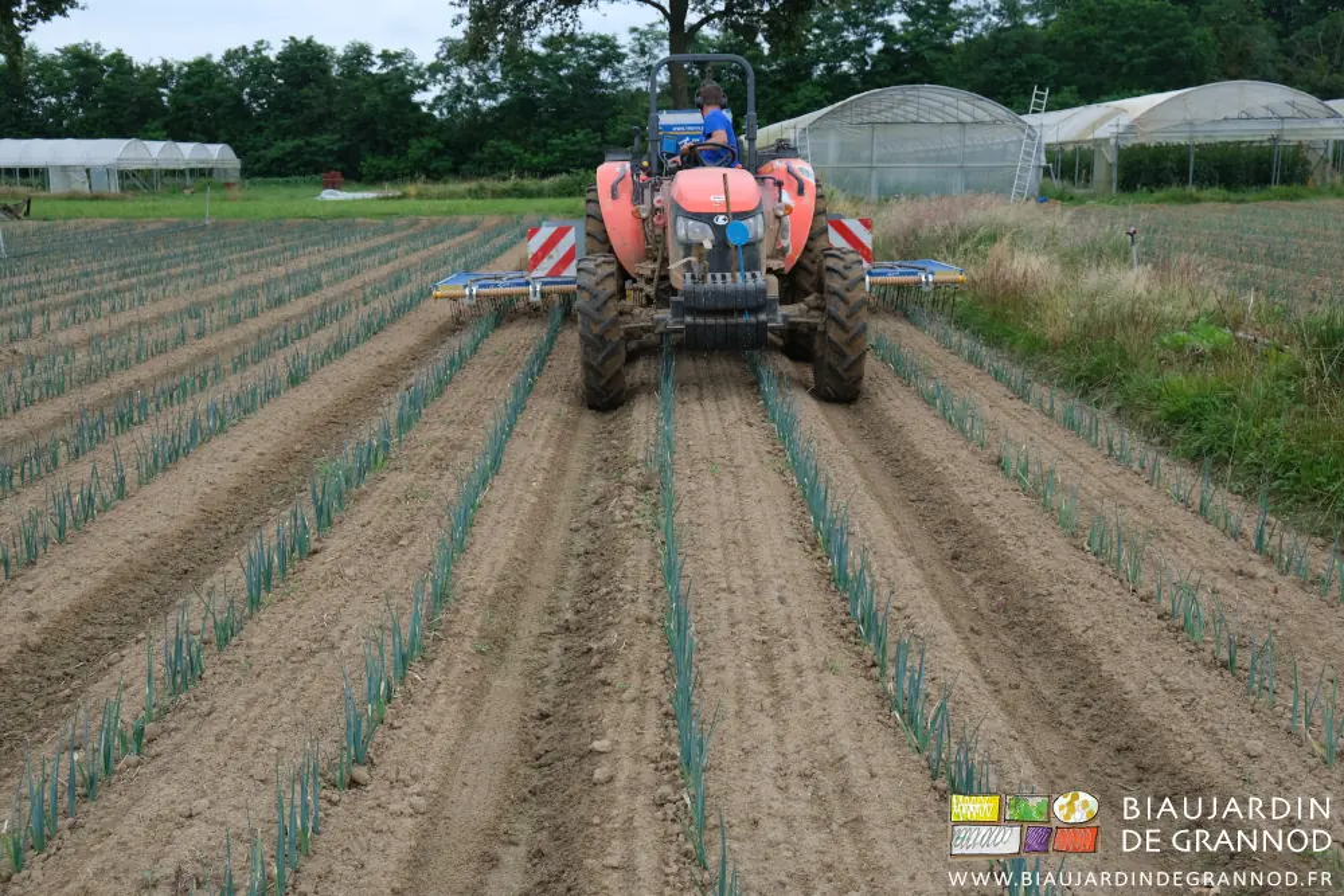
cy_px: 448
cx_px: 672
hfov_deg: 50.7
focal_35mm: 38
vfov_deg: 35.1
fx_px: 1419
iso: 160
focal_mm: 25.4
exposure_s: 1/180
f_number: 5.6
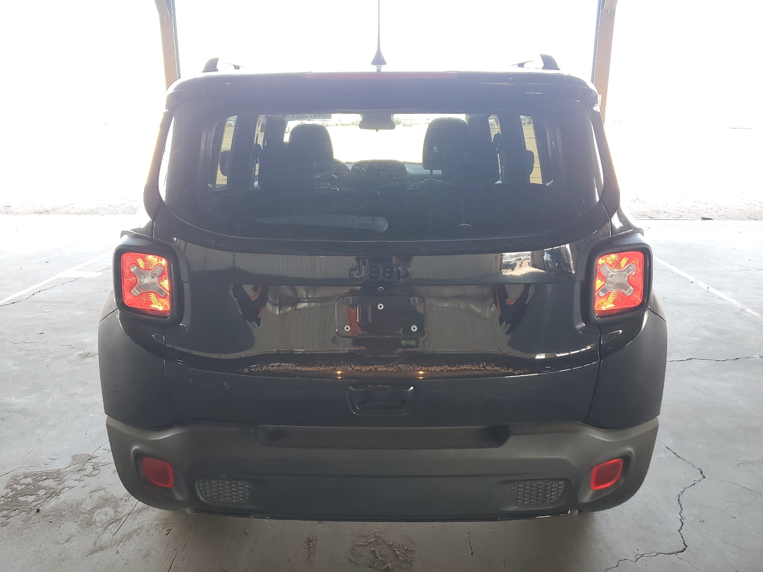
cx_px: 382
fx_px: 573
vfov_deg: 53.1
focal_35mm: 26
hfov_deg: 67.3
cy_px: 286
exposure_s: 1/100
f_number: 1.5
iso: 66
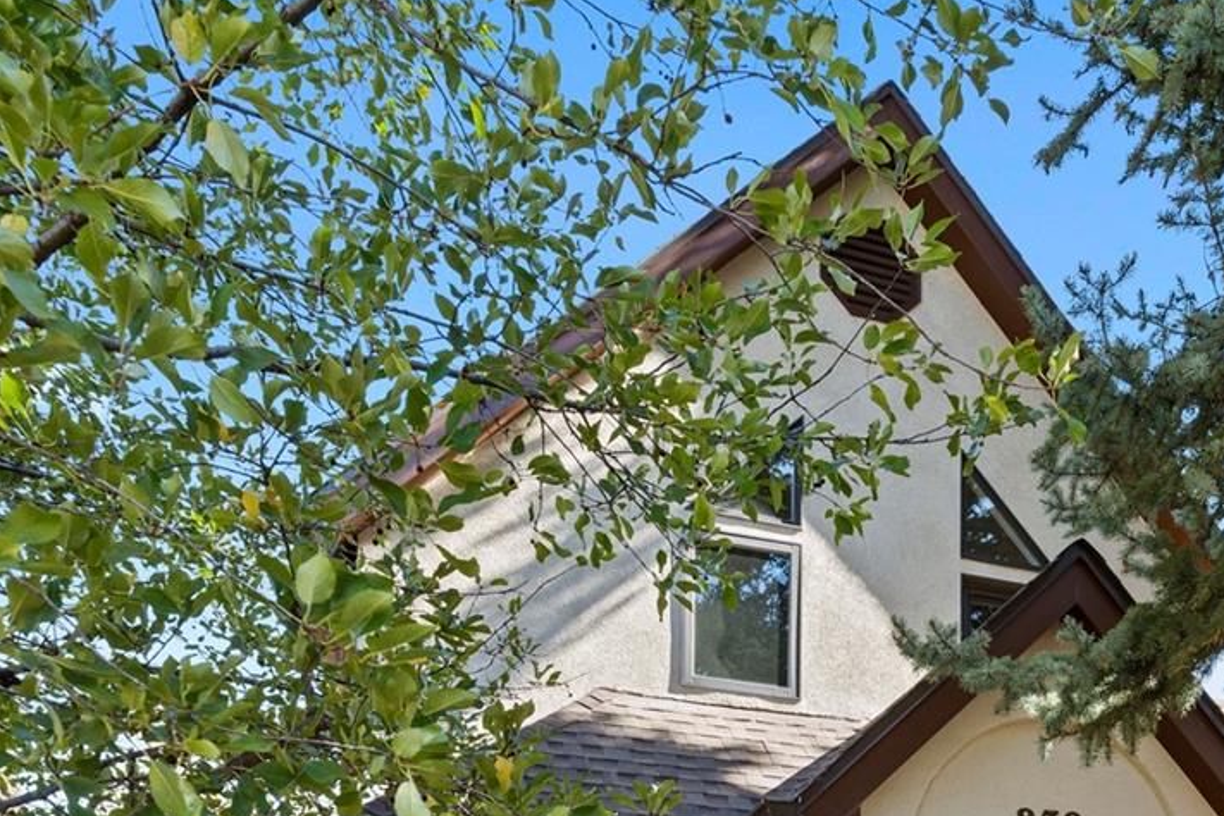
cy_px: 802
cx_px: 907
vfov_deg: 33.9
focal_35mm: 36
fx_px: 1224
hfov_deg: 51.1
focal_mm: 16
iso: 640
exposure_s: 1/30
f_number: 8
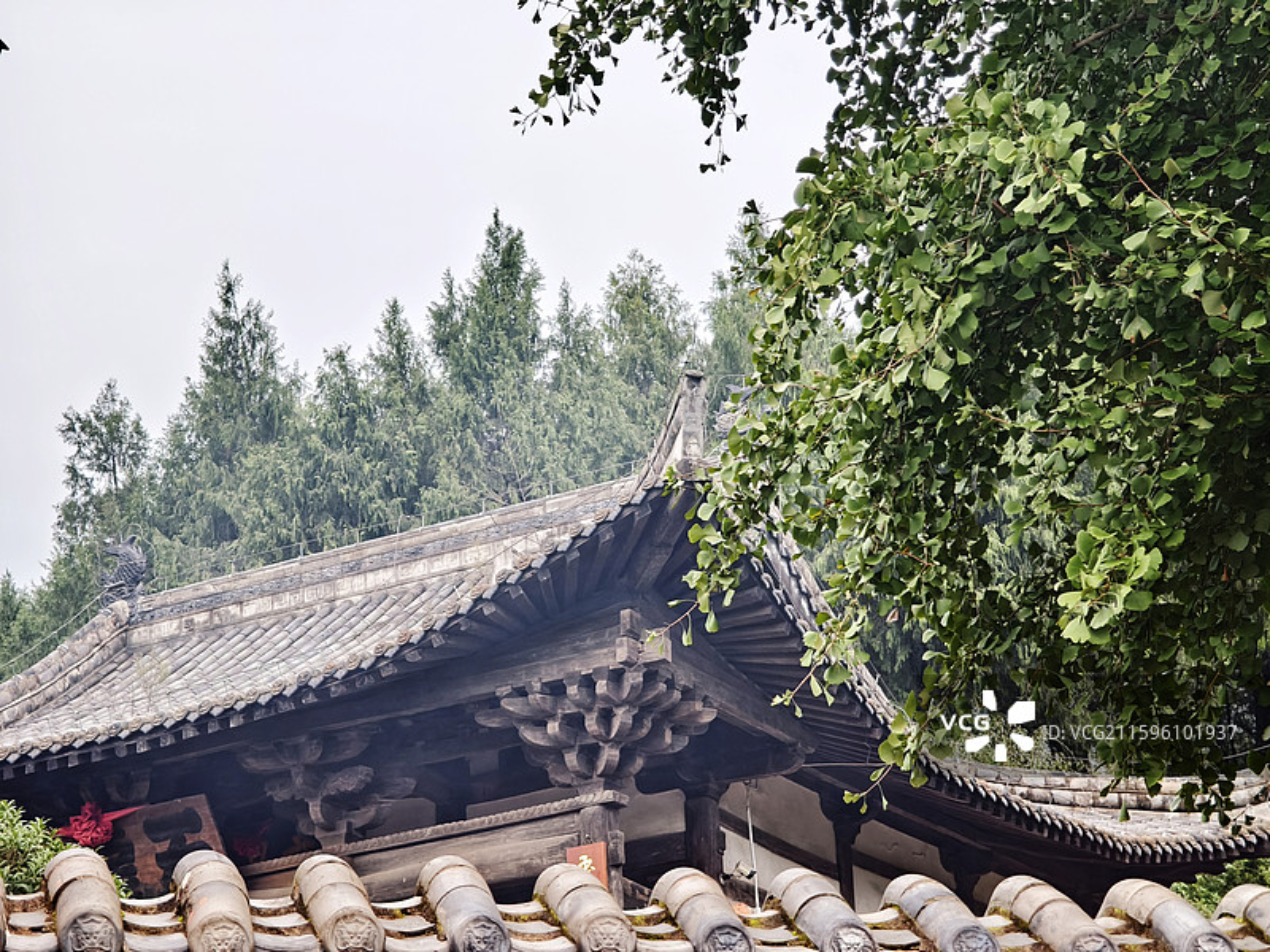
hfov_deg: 19.6
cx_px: 635
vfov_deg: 14.8
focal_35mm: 100
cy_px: 476
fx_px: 3669
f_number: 2.5
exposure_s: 1/50
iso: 200
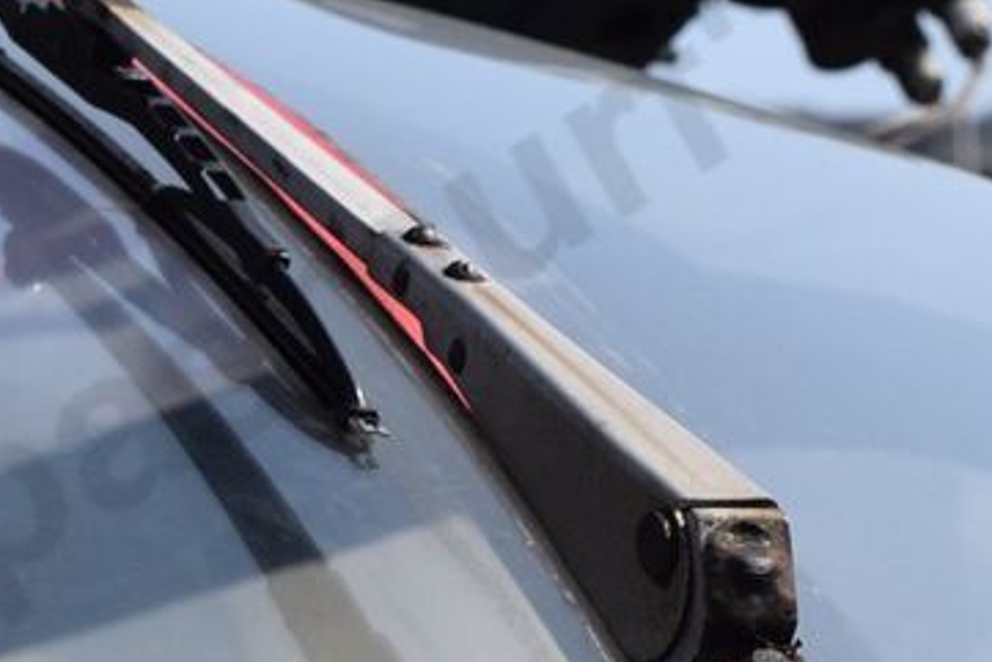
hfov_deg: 7.0
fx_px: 8070
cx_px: 580
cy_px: 154
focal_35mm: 293
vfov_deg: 4.7
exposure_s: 1/500
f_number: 11
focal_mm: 55
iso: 200
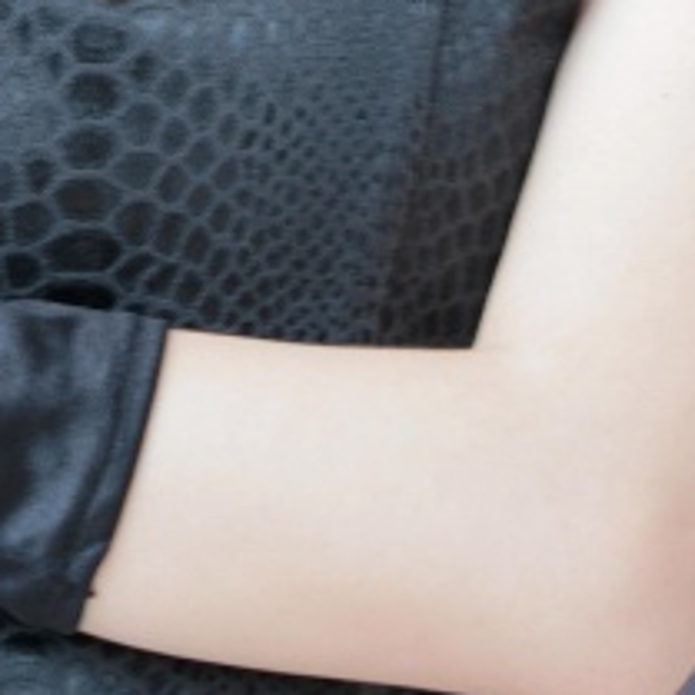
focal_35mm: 512
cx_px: -209
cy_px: -652
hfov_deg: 3.4
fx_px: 11630
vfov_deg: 3.4
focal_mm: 105
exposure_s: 1/15
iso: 200
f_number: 4
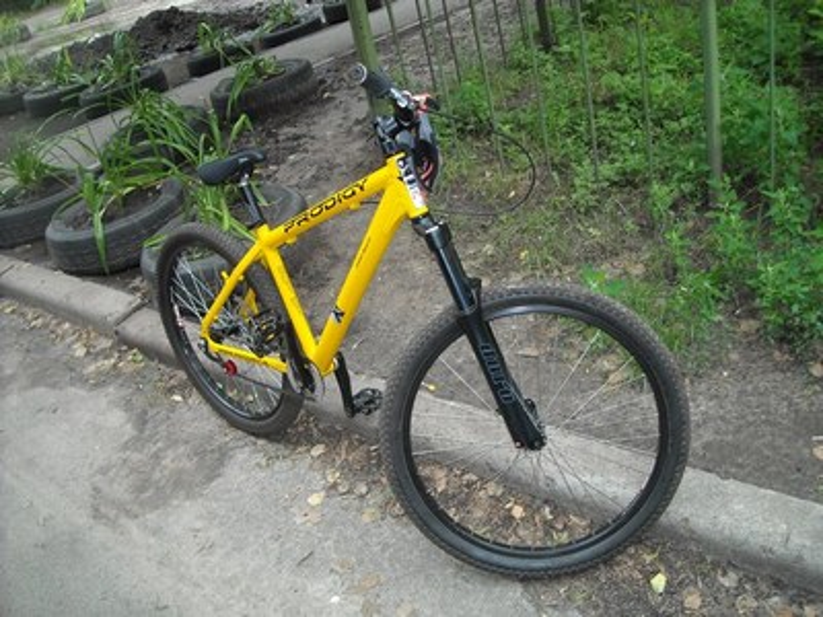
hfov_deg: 52.6
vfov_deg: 40.7
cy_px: 308
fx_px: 832
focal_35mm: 35
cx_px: 412
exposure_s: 1/60
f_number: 2.8
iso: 100
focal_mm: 5.7
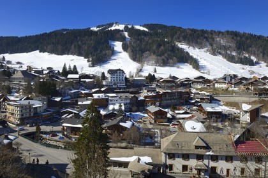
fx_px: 179
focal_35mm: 24
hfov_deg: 73.7
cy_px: 89
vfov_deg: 53.1
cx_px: 134
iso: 200
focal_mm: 24
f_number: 13
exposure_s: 1/250
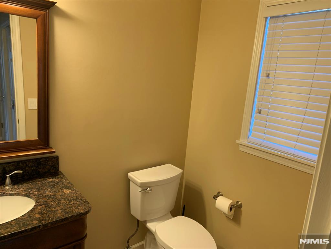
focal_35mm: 26
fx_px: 249
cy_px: 124
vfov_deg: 53.1
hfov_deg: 67.3
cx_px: 166
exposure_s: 1/59
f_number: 1.8
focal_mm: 4.25
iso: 125
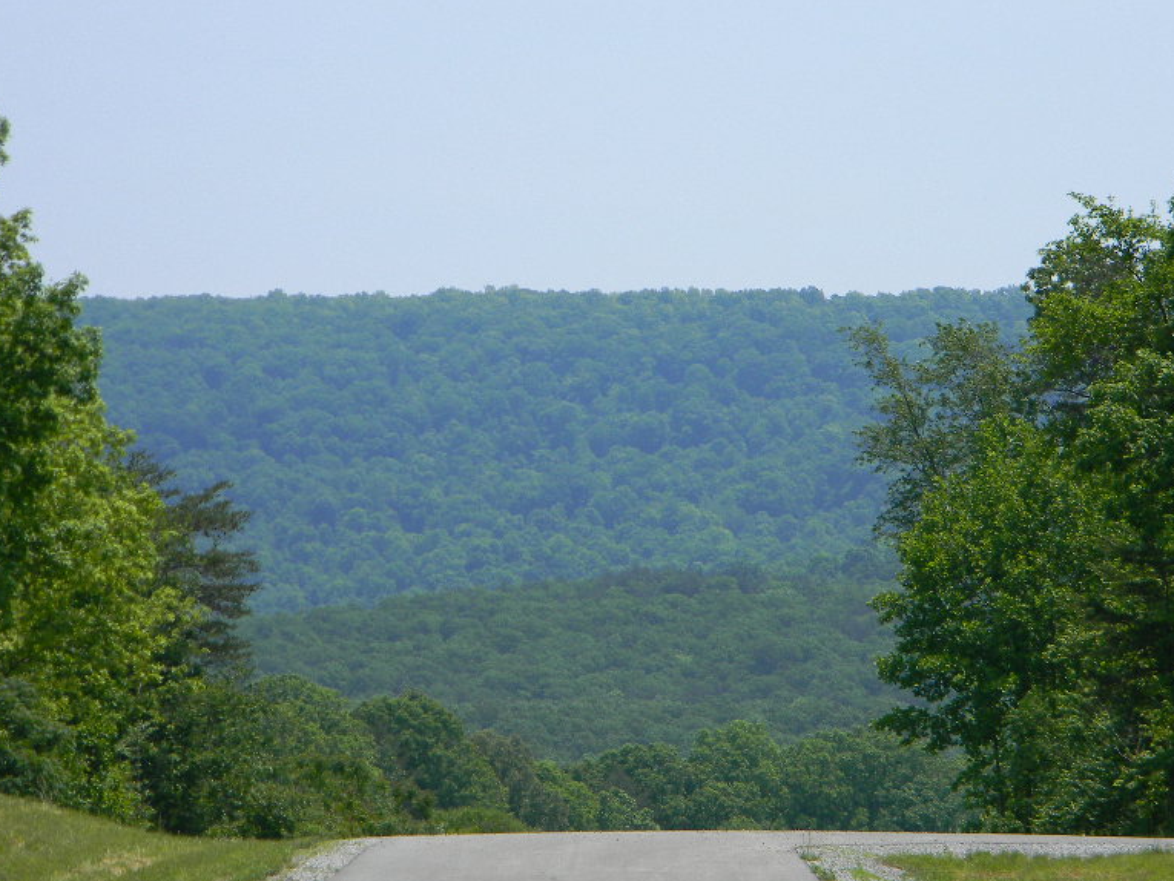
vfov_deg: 7.5
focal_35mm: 198
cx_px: 618
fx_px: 6716
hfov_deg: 10.0
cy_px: 511
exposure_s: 1/554
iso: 80
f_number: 5
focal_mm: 26.8
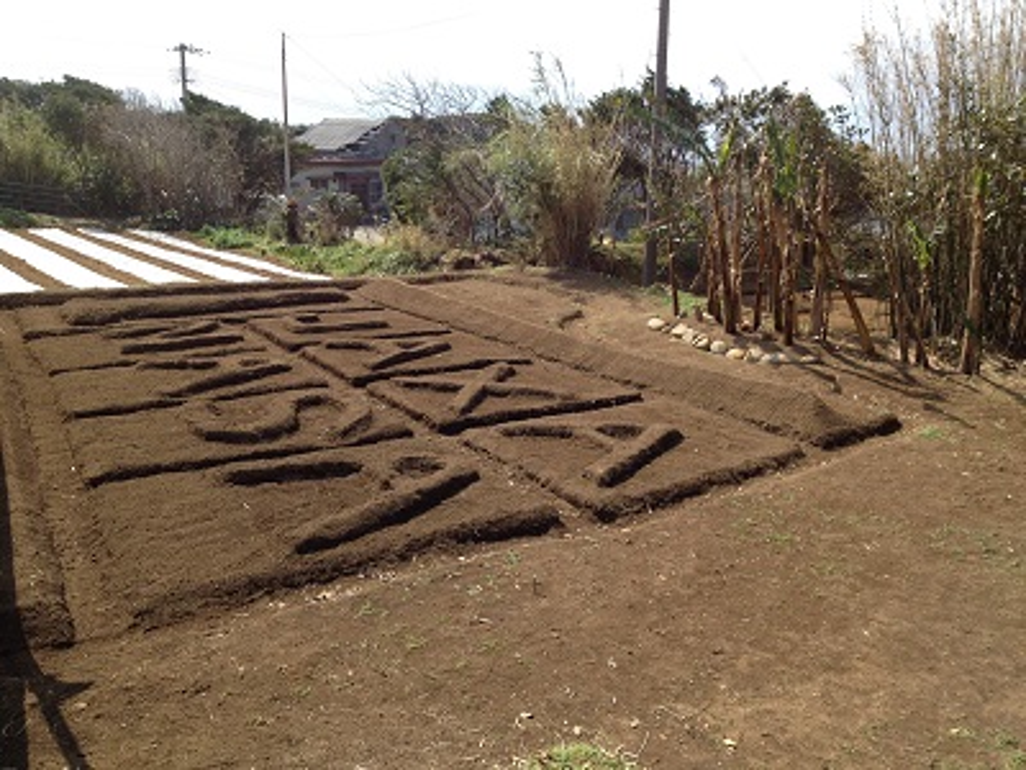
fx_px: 1037
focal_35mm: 35
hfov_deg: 52.6
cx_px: 513
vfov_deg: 40.7
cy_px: 385
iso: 50
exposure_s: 1/986
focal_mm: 4.28
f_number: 2.4
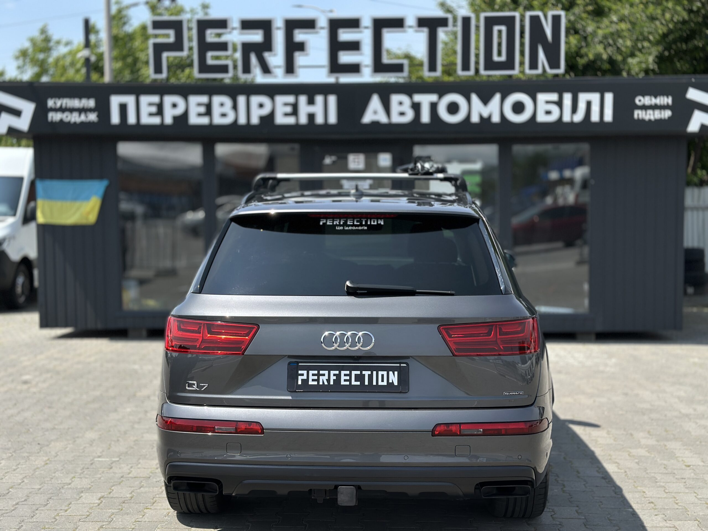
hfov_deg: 39.7
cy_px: 266
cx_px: 354
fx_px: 982
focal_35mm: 48
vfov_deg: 30.3
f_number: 1.78
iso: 100
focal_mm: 6.86
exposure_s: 1/5000
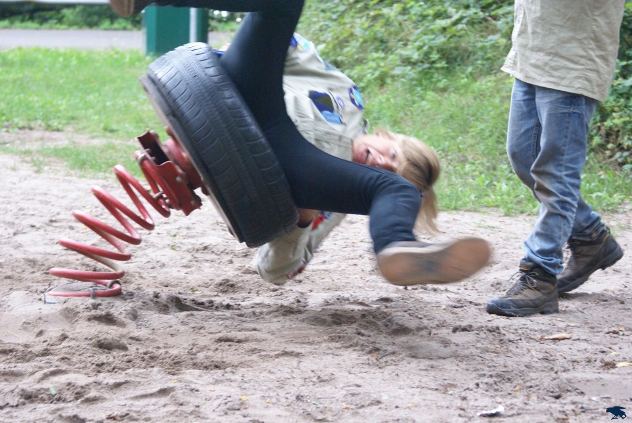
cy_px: 212
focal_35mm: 105
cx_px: 316
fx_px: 1845
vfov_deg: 13.1
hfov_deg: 19.4
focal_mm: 70
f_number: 5.6
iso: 800
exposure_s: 1/60
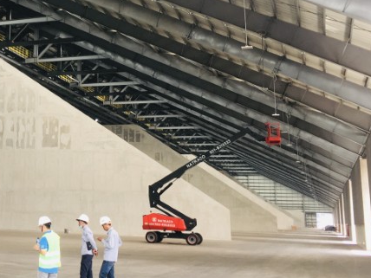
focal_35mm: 61
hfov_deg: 29.9
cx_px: 16
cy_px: 67
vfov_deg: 23.8
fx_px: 654
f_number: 2.2
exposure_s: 1/50
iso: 32
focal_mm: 4.15
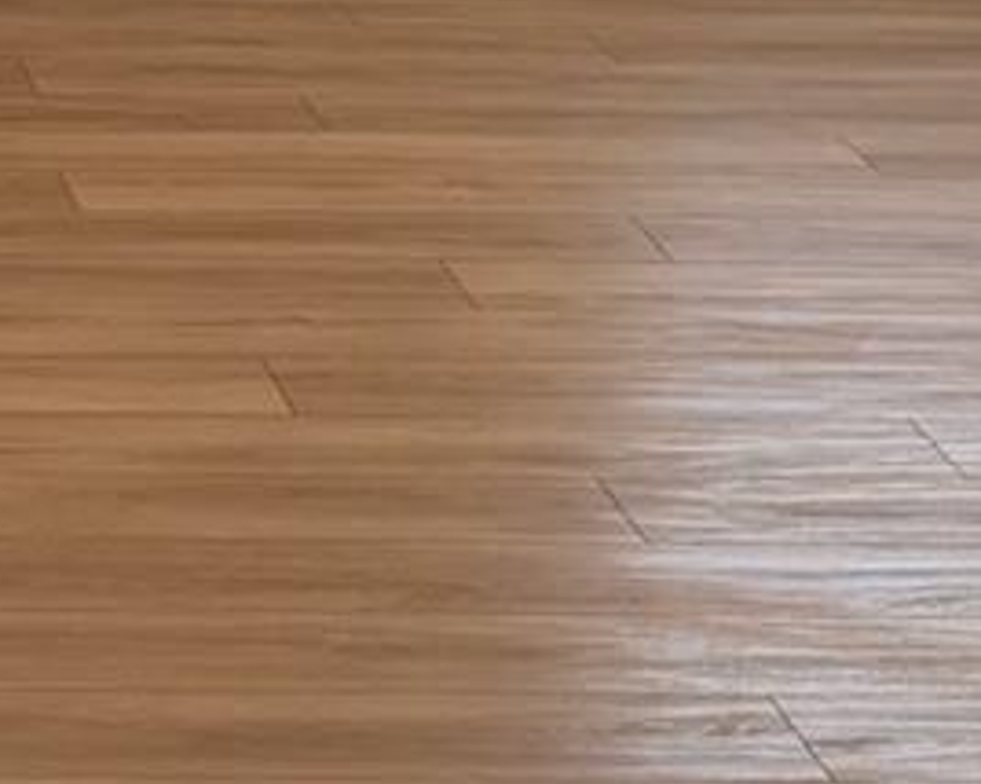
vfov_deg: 8.6
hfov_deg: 11.2
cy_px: -912
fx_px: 4874
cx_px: -351
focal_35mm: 168
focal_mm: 6.76
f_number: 1.78
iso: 80
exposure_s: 1/120
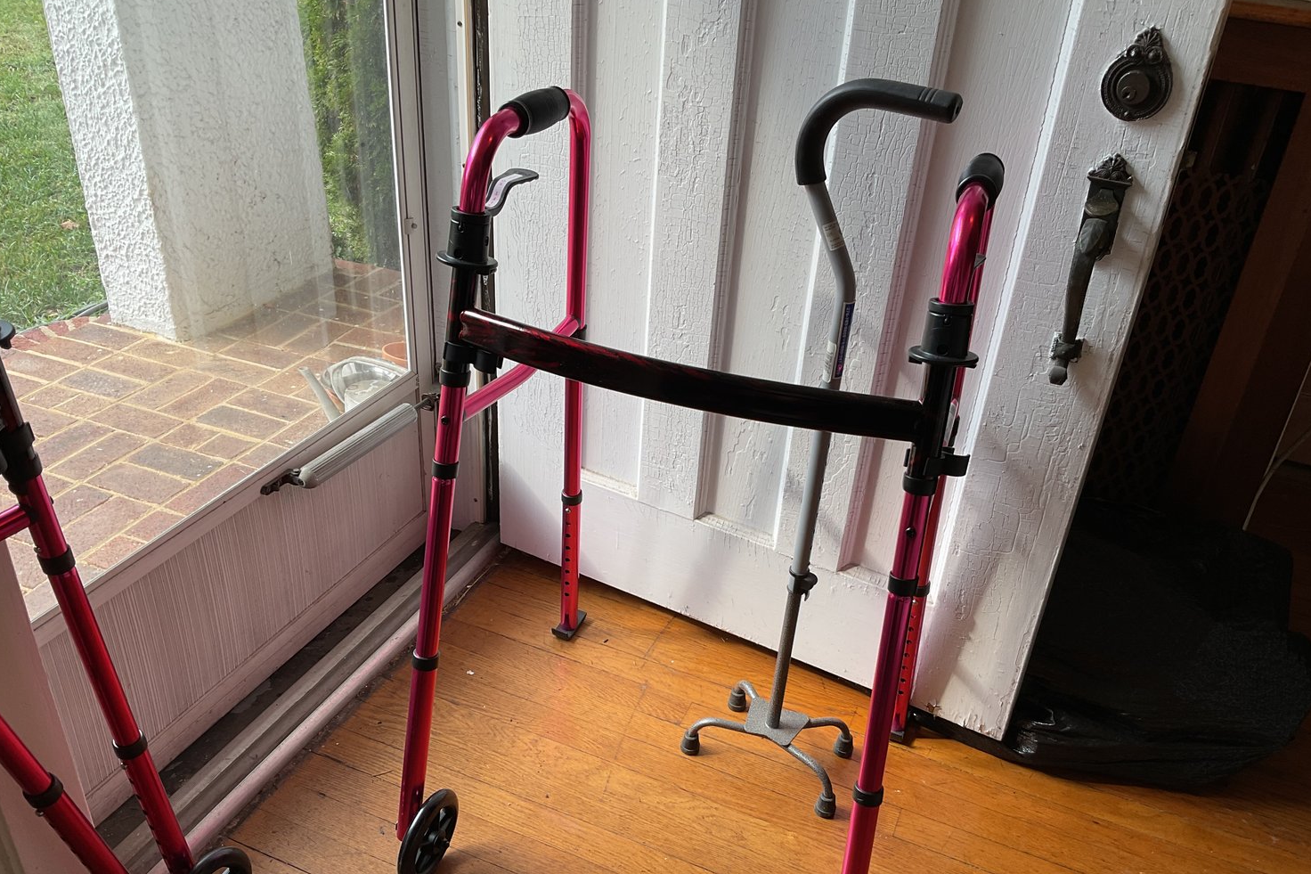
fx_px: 1129
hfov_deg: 60.3
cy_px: 496
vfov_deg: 42.2
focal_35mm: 31
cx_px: 664
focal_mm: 3
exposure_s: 1/153
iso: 16
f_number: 1.8
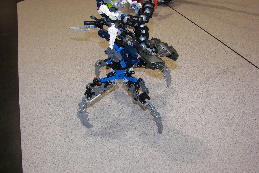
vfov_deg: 35.0
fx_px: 273
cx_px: 131
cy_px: 79
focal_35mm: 38
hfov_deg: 50.7
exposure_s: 1/30
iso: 64
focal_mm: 6
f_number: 2.8
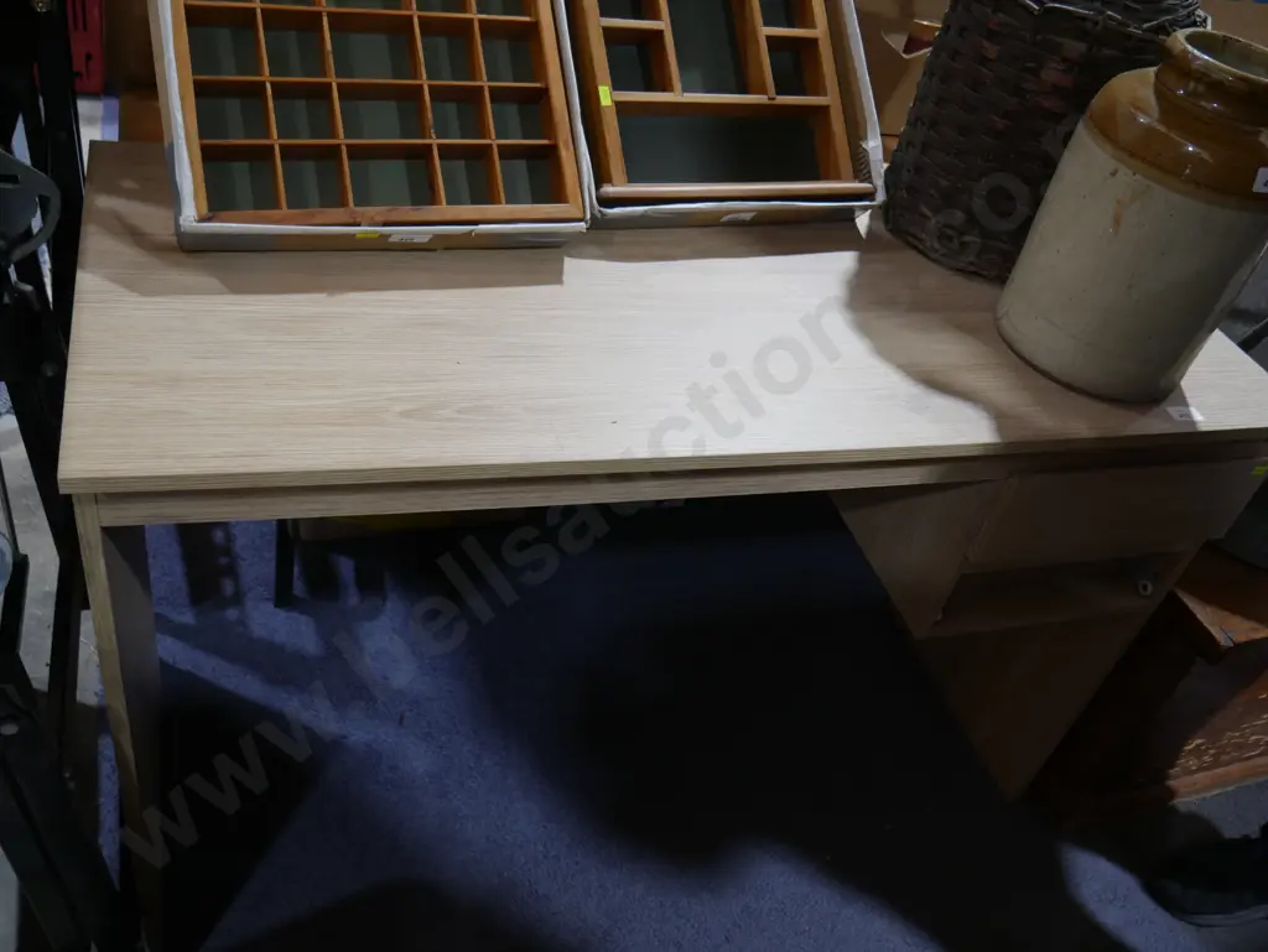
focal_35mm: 30
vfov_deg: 46.8
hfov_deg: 59.9
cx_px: 634
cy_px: 476
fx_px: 1099
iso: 400
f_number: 3.6
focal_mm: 15
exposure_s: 1/60
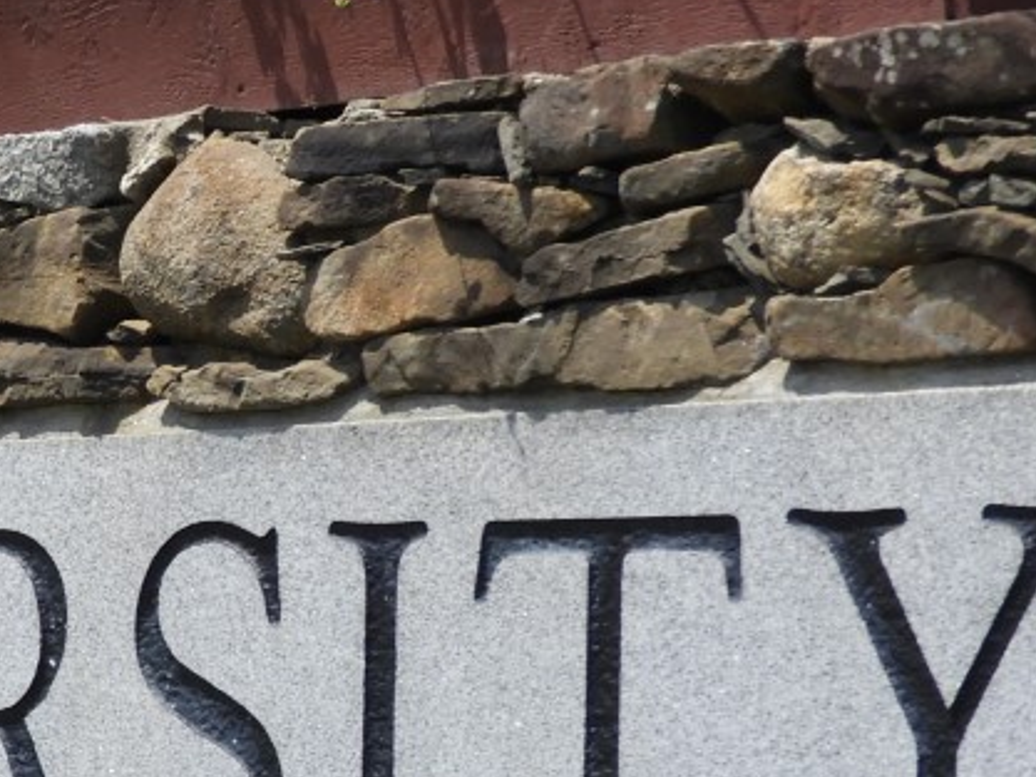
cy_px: 752
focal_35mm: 207
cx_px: -614
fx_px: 6197
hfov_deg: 9.3
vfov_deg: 7.2
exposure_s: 1/800
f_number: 4.2
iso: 100
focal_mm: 10.7
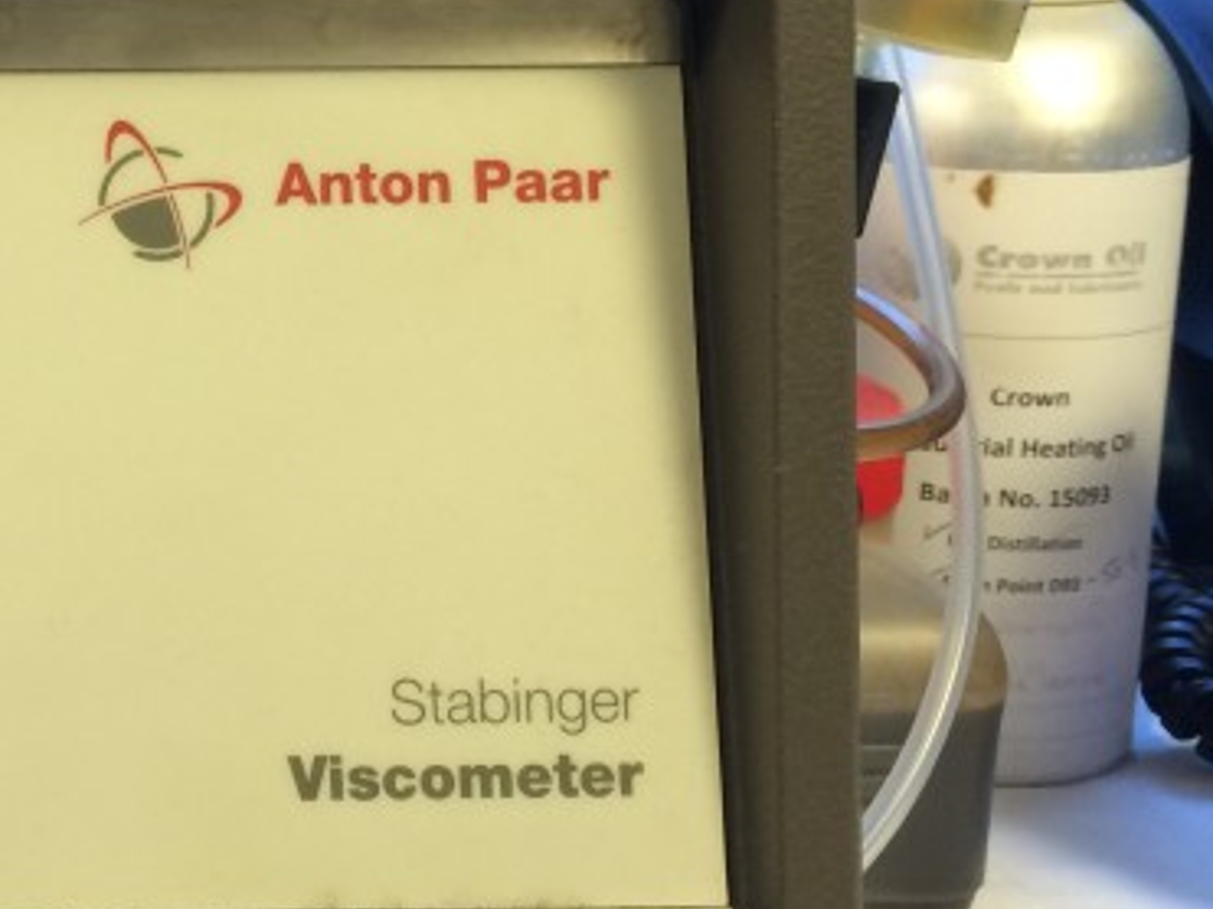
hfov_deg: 22.4
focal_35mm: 80
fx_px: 2802
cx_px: -262
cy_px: 347
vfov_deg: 18.4
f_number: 2.2
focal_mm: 4.15
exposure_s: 1/33
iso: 100
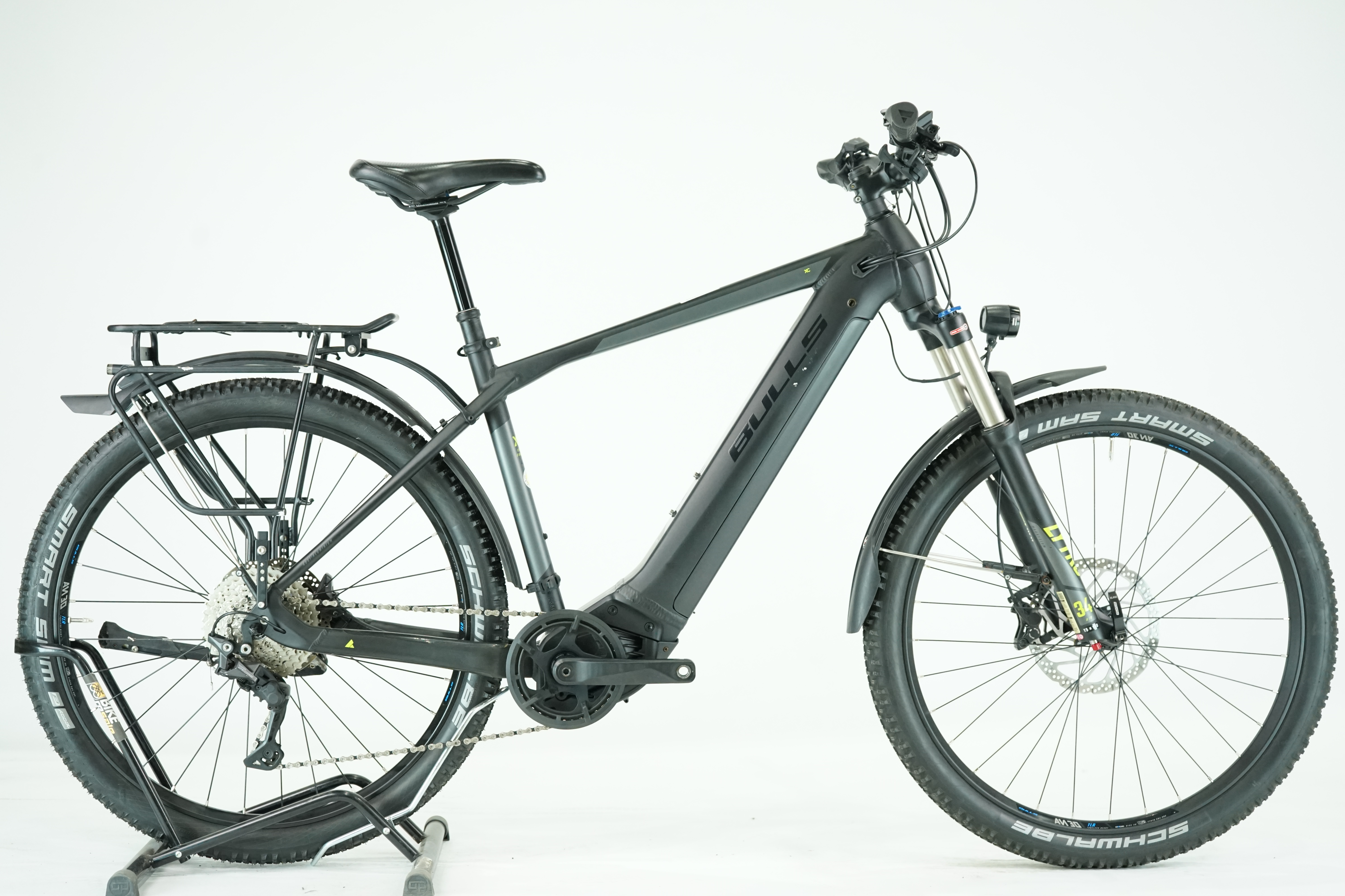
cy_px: 448
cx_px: 672
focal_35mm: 54
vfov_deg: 25.1
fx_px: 2017
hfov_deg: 36.9
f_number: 5
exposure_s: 1/200
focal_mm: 54
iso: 2500
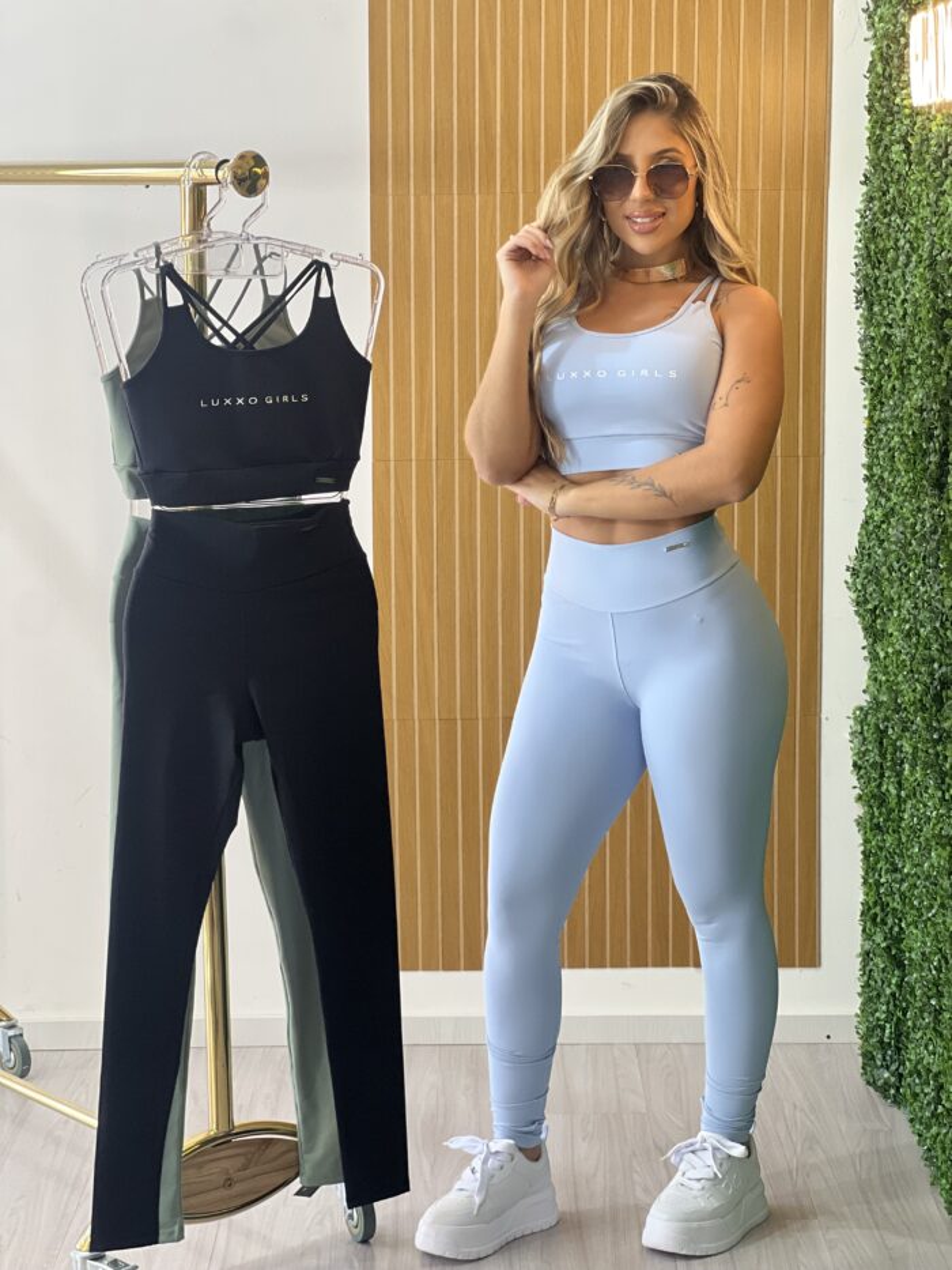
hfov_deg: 19.1
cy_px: 635
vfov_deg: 25.3
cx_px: 476
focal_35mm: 77
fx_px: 2823
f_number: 2.8
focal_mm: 9
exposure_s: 1/120
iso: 160
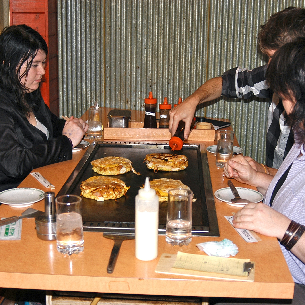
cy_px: 152
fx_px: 538
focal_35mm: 54
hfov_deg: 31.6
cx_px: 147
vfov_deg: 31.6
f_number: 3.5
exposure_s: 1/60
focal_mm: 28
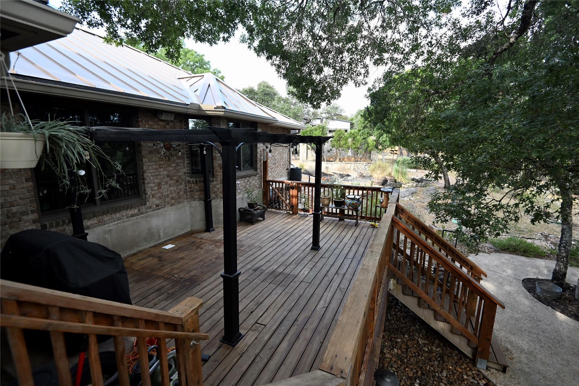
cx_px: 290
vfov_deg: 73.7
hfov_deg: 96.7
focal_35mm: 16
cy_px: 193
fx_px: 257
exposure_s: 1/1250
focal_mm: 16
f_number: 4
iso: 1600
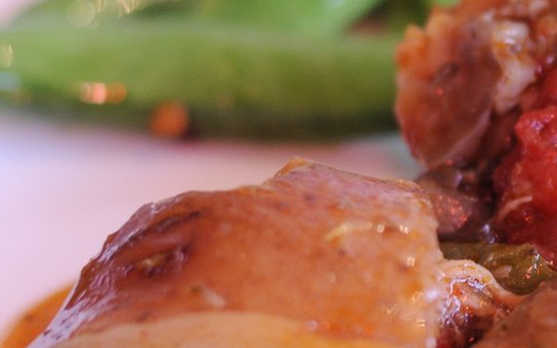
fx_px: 3521
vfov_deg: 5.7
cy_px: 156
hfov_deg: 8.9
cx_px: 734
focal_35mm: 232
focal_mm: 50
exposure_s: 1/60
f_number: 2.8
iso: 560
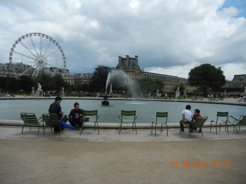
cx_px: 123
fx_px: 213
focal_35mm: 30
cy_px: 92
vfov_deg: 46.8
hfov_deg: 60.0
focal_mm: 5.4
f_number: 7
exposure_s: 1/484
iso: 160
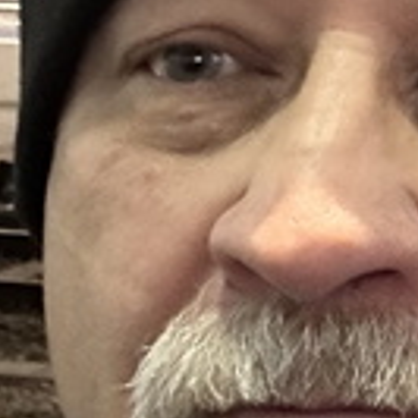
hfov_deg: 13.9
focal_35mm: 121
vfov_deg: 14.4
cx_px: 534
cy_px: 126
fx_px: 1653
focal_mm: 2.69
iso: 500
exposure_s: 1/17
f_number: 1.9
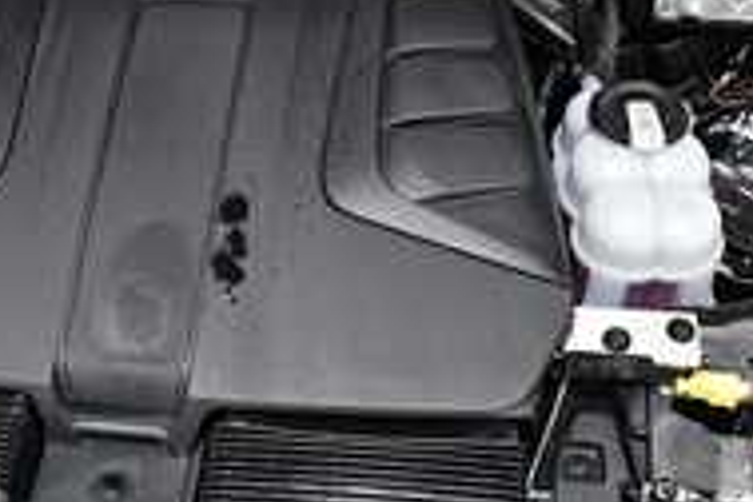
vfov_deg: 23.7
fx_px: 1192
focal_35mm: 57
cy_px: 161
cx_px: 231
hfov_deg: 34.6
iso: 3200
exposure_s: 1/80
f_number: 3.5
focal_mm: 18
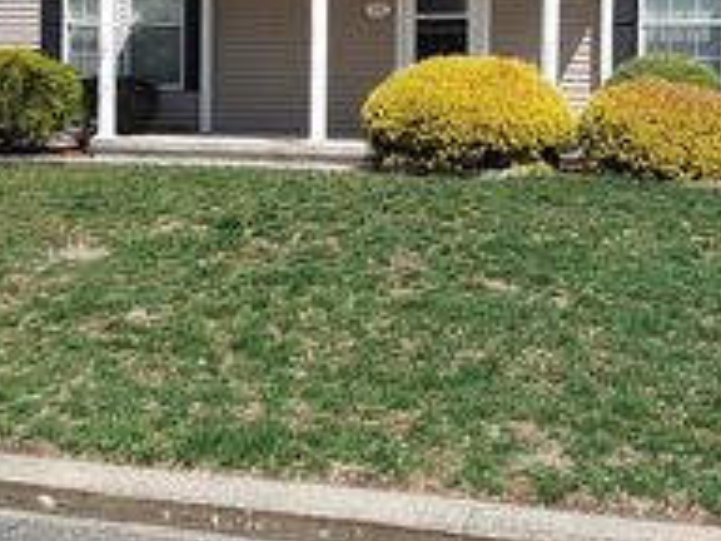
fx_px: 1354
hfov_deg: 29.8
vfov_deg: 22.4
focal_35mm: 65
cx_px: 413
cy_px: 141
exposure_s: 1/2778
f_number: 1.5
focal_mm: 4.23
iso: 50
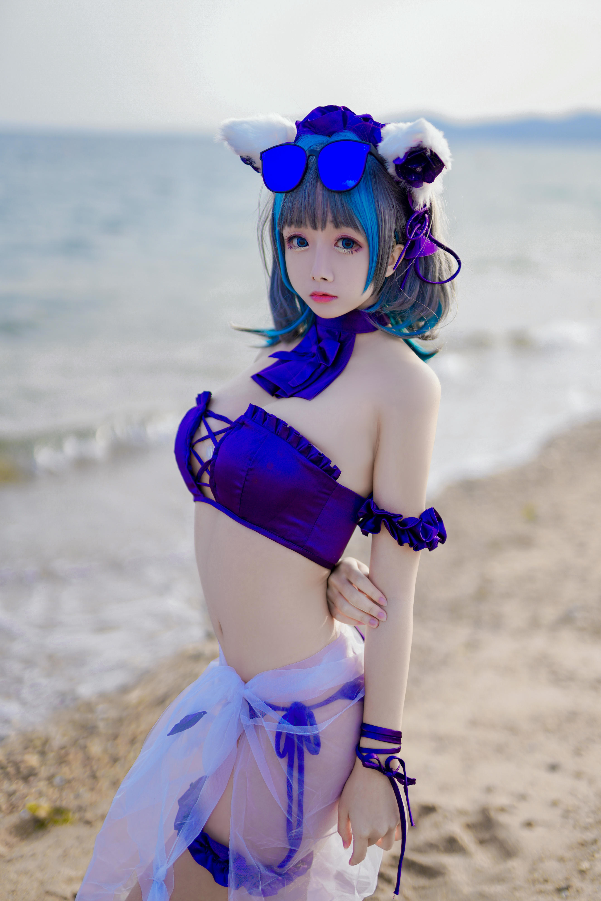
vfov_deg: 39.6
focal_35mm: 50
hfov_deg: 27.0
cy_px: 450
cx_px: 300
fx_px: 1252
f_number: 1.4
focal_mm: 50
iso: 100
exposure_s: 1/2000
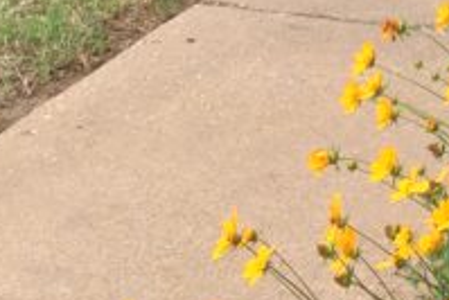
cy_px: -336
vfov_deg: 8.3
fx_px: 1935
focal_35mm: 155
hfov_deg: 12.5
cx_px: 688
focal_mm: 4.15
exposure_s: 1/195
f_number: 2.2
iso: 25
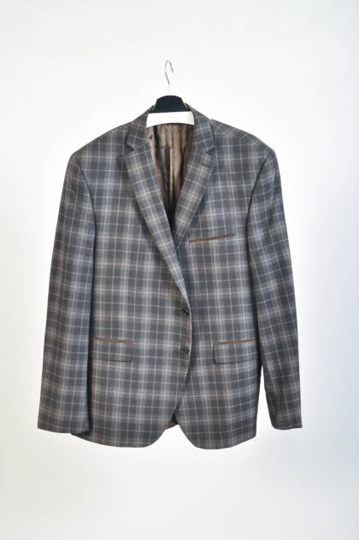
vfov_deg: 37.9
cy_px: 270
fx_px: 787
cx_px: 180
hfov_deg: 25.7
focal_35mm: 52
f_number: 5.6
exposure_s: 1/160
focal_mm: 35
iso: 200
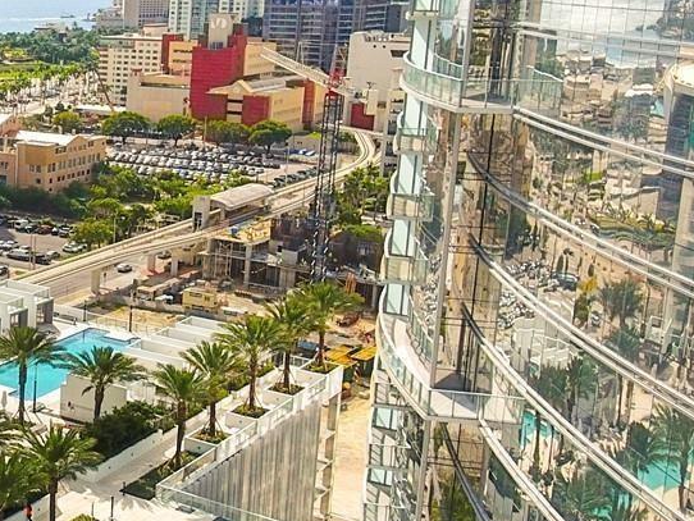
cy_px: 234
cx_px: -289
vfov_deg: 24.8
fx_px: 1183
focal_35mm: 59
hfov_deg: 26.0
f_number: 2.8
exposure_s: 1/1100
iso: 100
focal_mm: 3.61
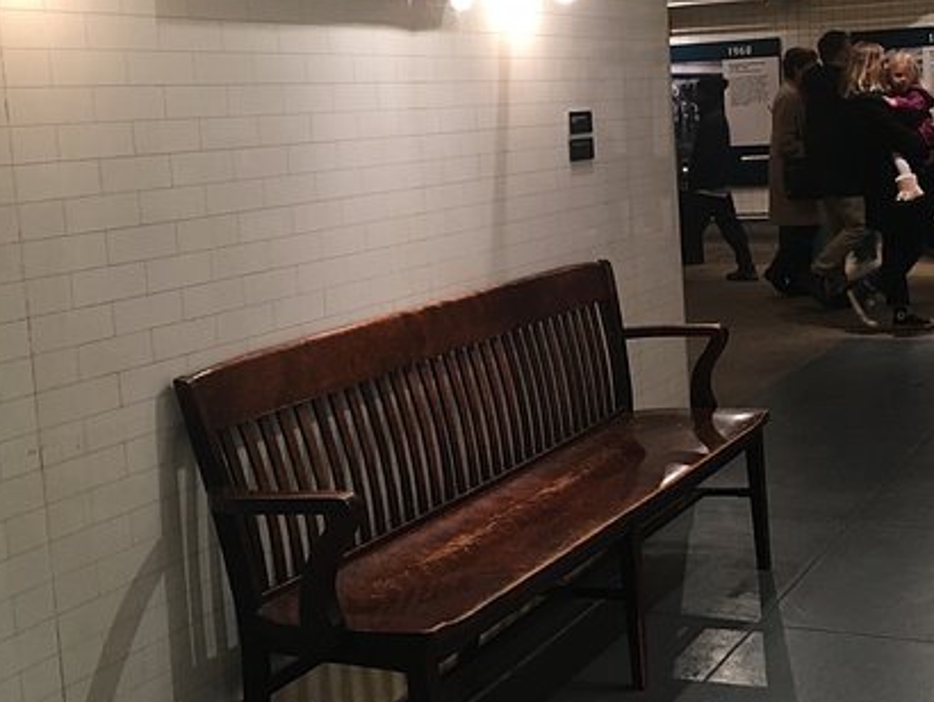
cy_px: 247
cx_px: 661
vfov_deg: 27.4
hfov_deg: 35.6
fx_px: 1431
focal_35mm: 53
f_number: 2.2
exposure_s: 1/30
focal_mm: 4.15
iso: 100
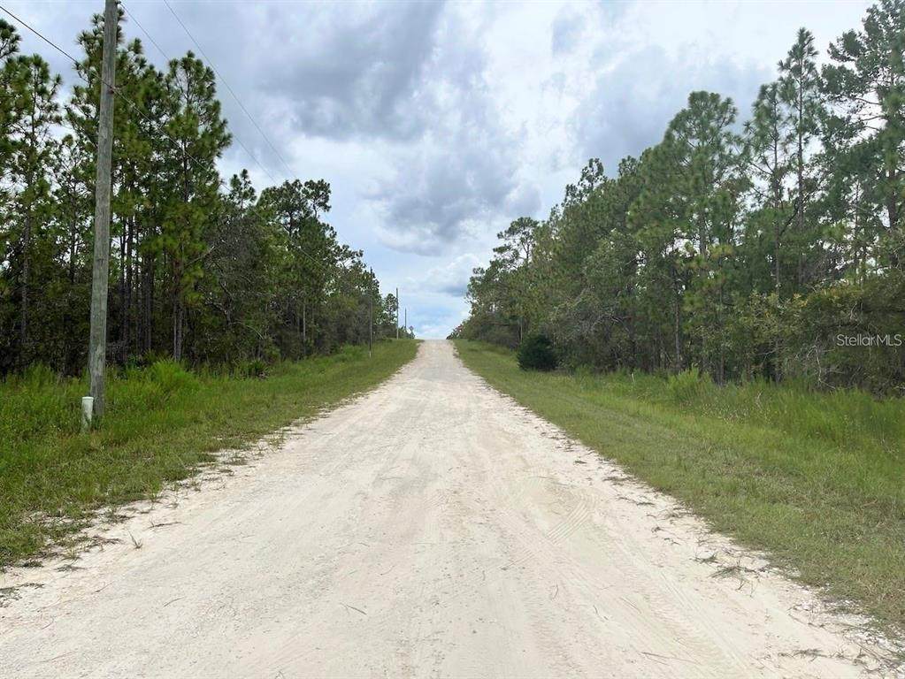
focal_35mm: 26
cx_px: 452
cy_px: 340
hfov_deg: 67.3
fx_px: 680
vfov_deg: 53.1
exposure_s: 1/4484
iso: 50
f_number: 1.6
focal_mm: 5.1
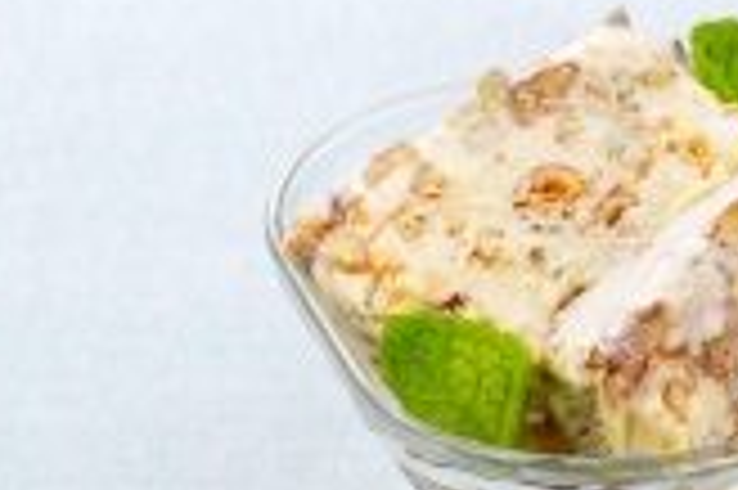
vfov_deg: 6.0
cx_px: 990
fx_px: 4690
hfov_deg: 8.8
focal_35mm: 229
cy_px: 609
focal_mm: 50
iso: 100
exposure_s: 1/160
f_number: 10
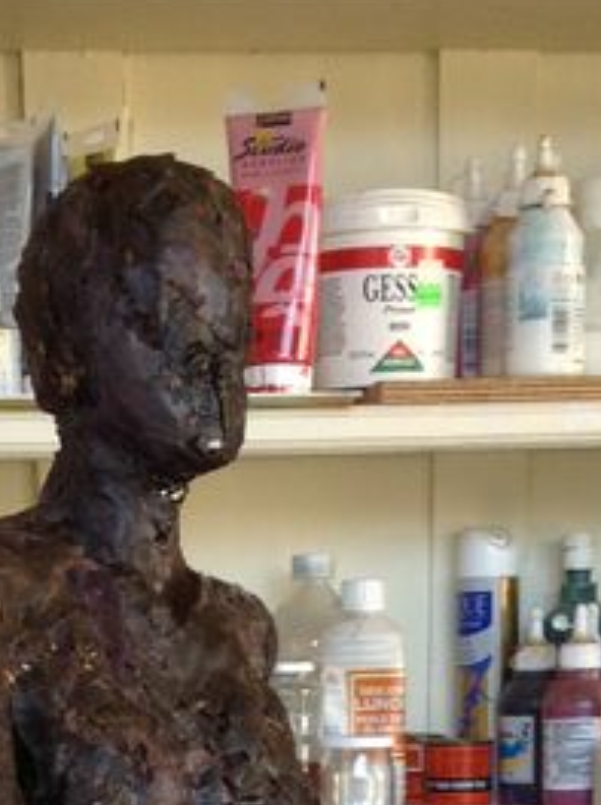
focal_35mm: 106
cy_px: 1156
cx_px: 227
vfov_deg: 17.0
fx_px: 2462
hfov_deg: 13.9
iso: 64
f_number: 2.4
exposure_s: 1/40
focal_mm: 4.28
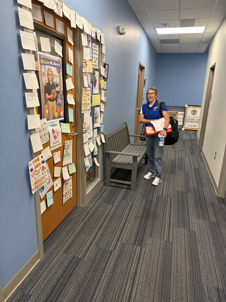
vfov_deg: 71.6
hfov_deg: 56.8
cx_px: 113
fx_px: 209
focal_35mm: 24
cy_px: 151
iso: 200
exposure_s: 1/60
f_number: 1.78
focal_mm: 6.76
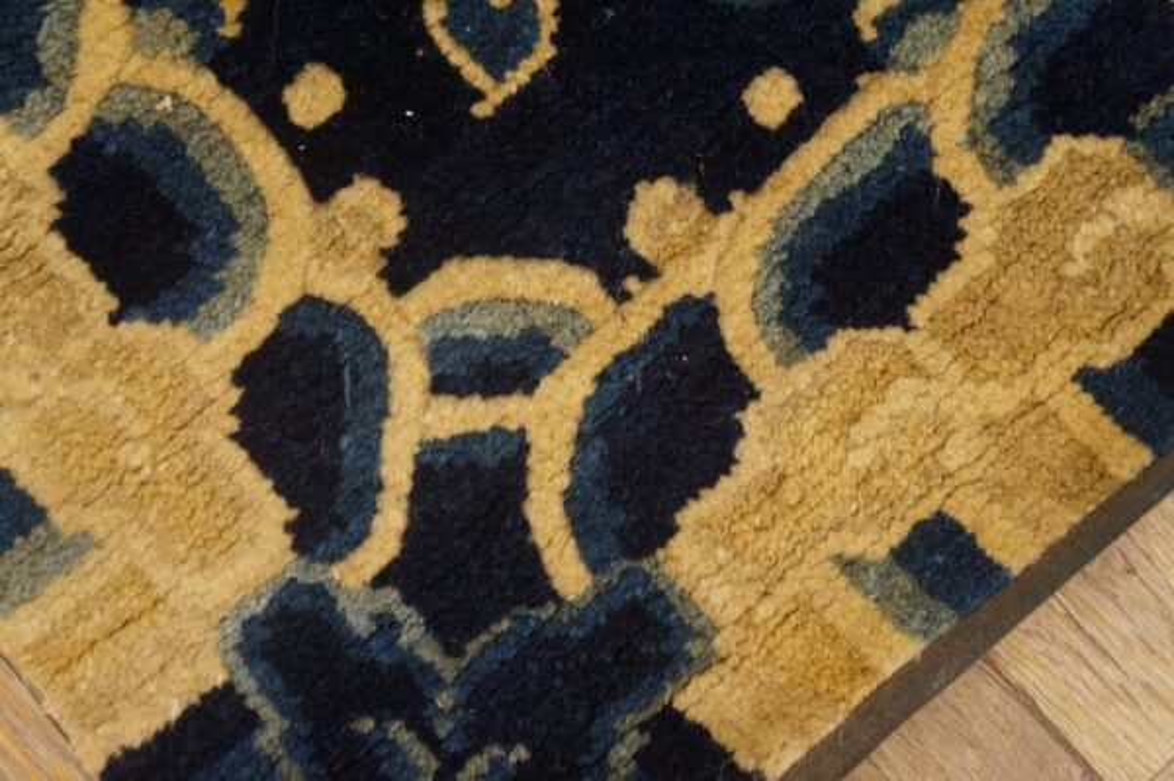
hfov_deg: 36.0
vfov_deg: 24.4
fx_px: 1808
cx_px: 587
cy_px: 390
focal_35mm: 56
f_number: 4.5
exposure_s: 1/60
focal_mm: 37
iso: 1600
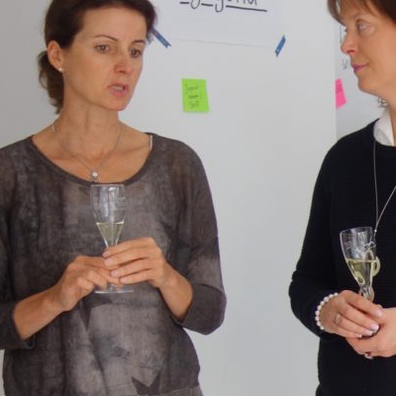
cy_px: 428
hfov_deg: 28.1
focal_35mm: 61
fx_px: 790
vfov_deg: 26.1
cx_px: 249
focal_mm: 10.4
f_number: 2
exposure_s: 1/100
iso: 125
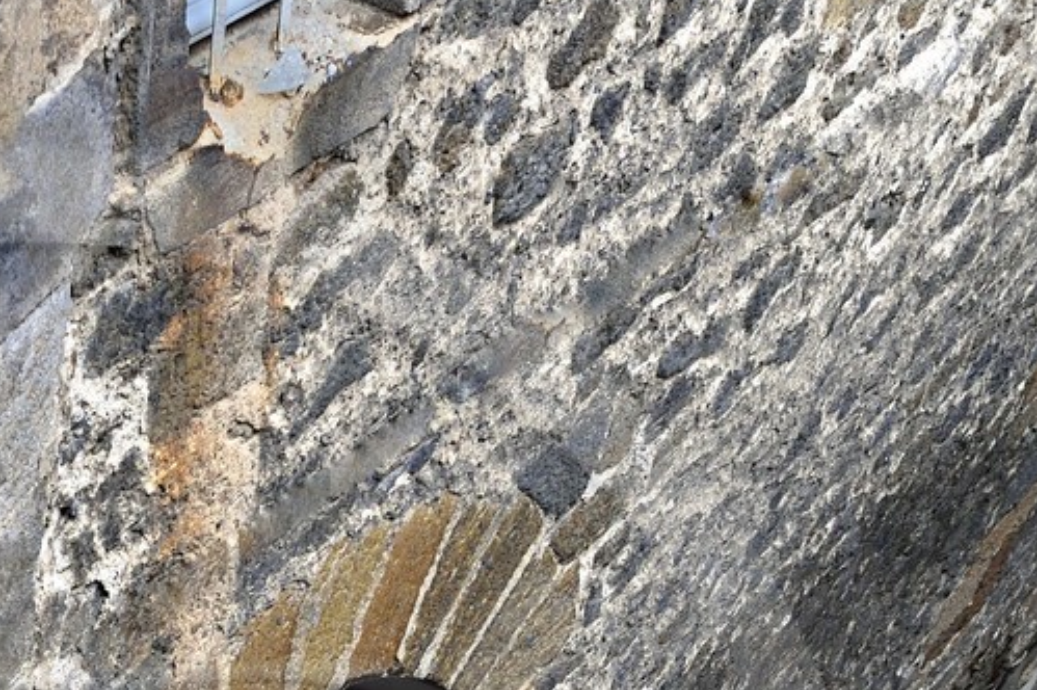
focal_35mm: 77
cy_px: 1010
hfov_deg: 25.2
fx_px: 2216
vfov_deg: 16.3
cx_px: 27
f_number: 9
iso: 800
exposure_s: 1/80
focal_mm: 24
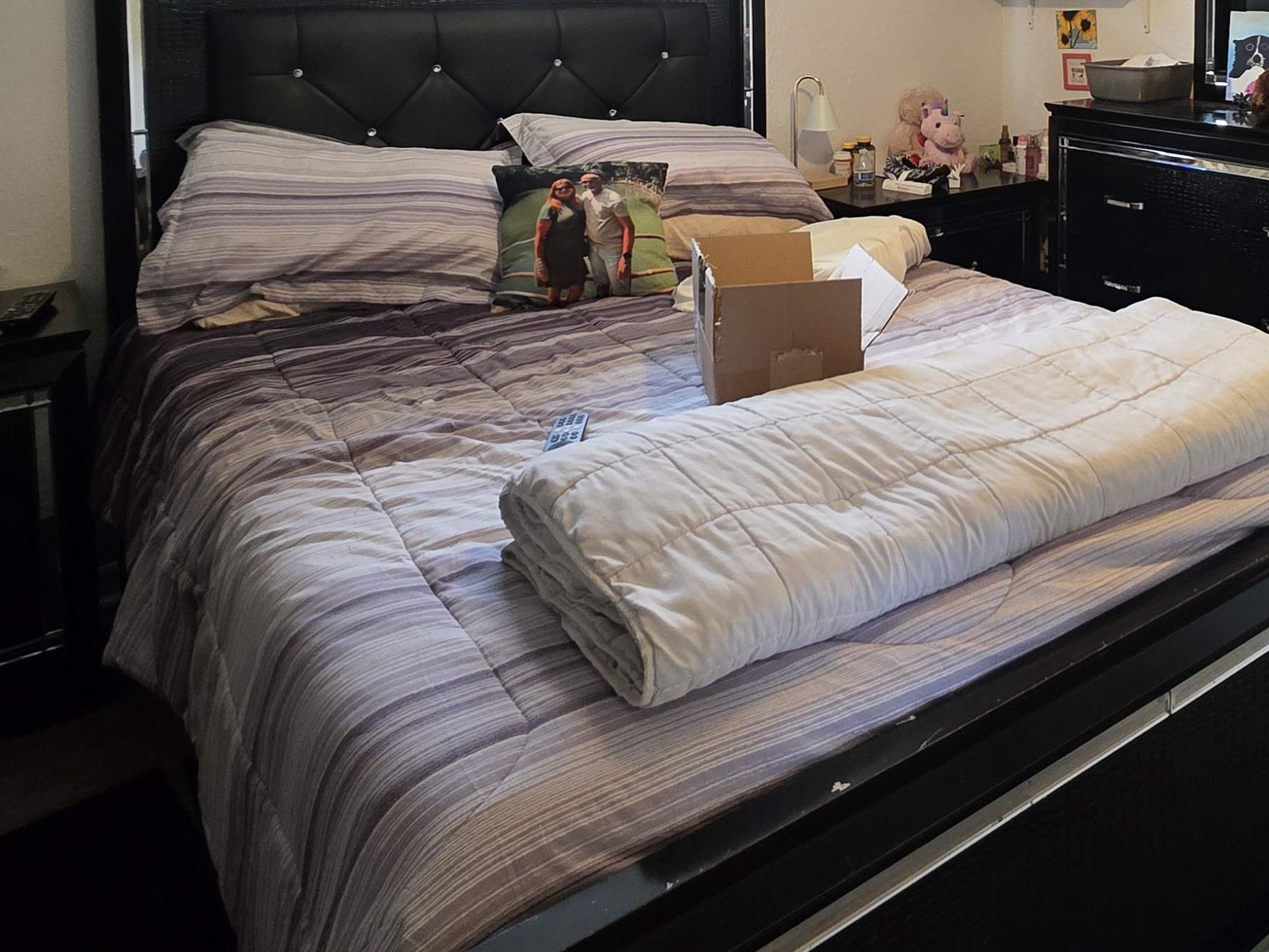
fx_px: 1063
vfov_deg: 42.8
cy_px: 40
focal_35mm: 29
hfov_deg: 59.1
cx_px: 914
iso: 320
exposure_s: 1/60
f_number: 1.9
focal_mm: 2.2
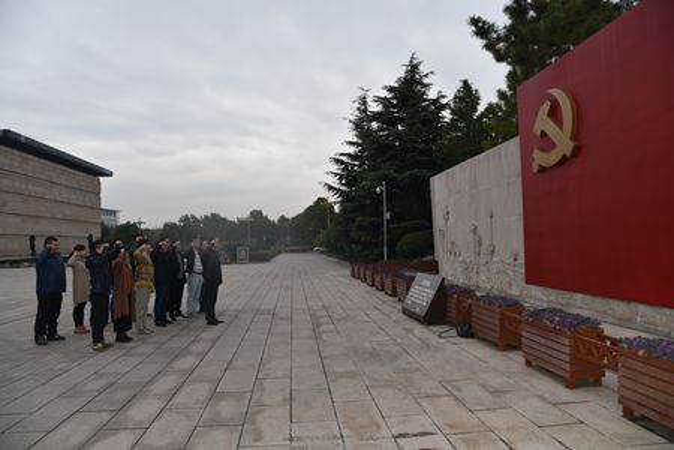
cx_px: 337
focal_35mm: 24
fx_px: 449
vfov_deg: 53.1
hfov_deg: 73.7
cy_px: 225
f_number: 5.6
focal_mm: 24
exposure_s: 1/125
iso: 320
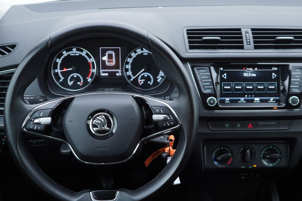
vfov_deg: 26.9
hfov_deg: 39.6
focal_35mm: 50
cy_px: 119
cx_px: 157
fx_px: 419
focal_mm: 24
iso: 125
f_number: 2.8
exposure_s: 1/40
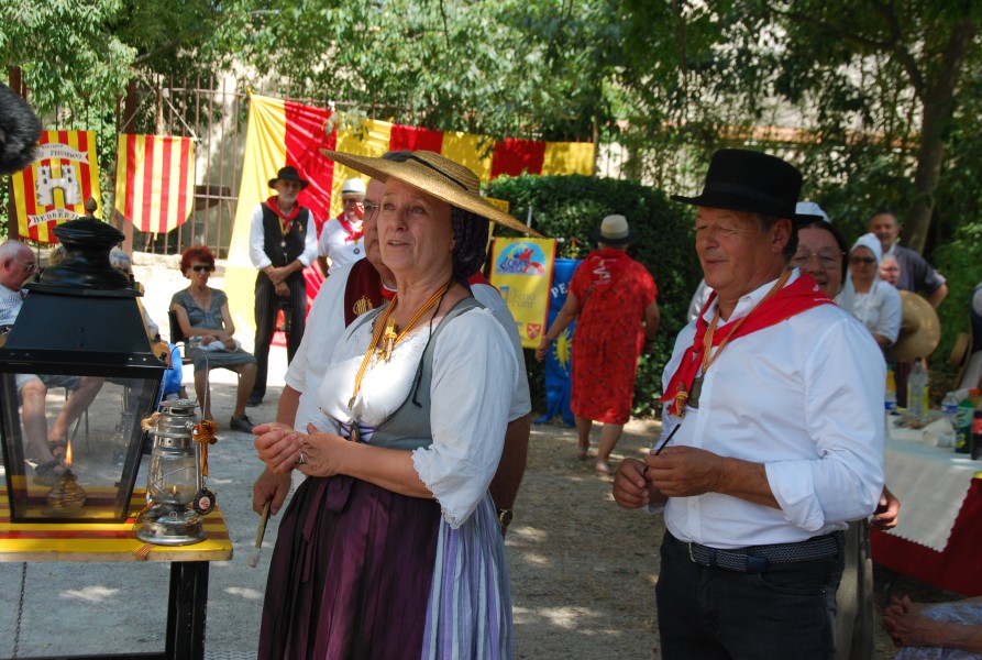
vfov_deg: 25.9
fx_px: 1435
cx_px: 491
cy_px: 330
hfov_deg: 37.8
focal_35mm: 52
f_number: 9
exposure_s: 1/320
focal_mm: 35
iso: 400
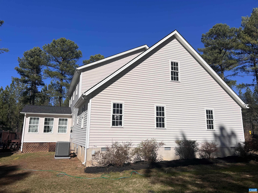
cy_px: 96
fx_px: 194
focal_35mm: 26
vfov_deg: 53.1
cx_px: 129
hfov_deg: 67.3
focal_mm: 5.7
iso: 50
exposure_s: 1/11364
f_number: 1.5
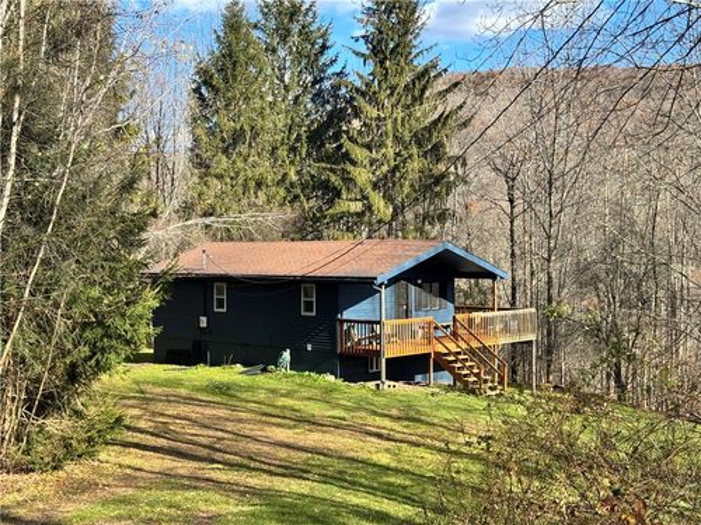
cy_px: 262
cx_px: 350
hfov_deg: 39.7
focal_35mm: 48
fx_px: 972
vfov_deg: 30.3
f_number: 1.78
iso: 64
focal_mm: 6.76
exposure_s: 1/1597
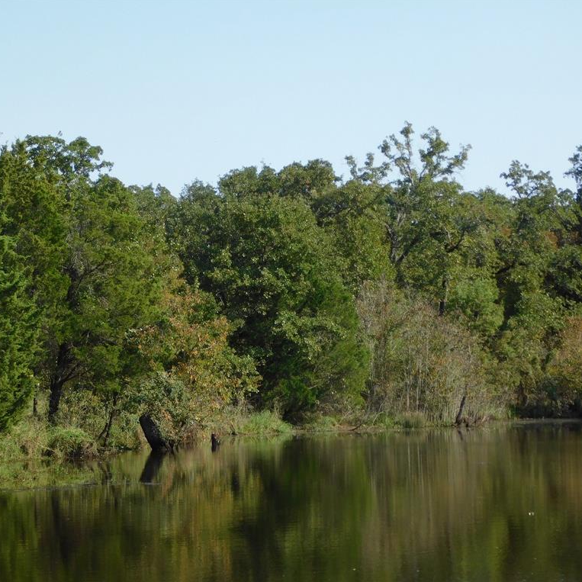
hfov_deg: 16.1
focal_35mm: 108
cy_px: 290
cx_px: 300
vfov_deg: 16.1
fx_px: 2054
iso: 125
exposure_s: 1/500
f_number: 4.5
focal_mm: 16.1
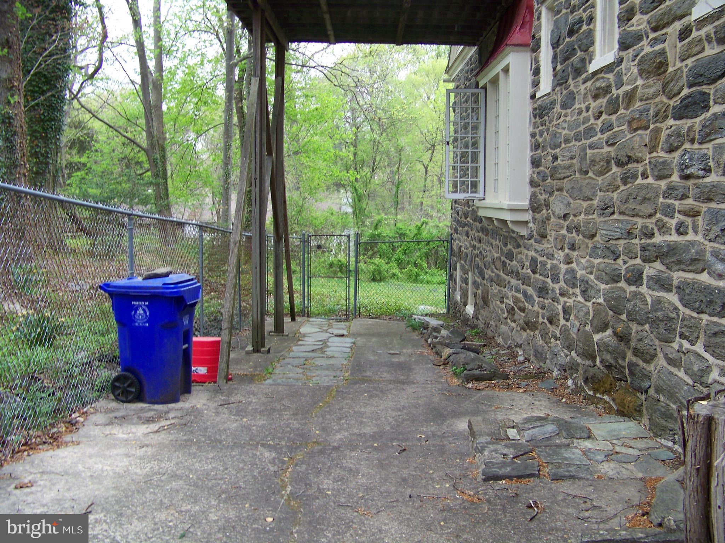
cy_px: 272
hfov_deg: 51.4
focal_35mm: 36
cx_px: 362
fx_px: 754
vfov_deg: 39.7
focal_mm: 5.85
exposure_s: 1/40
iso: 64
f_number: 2.8
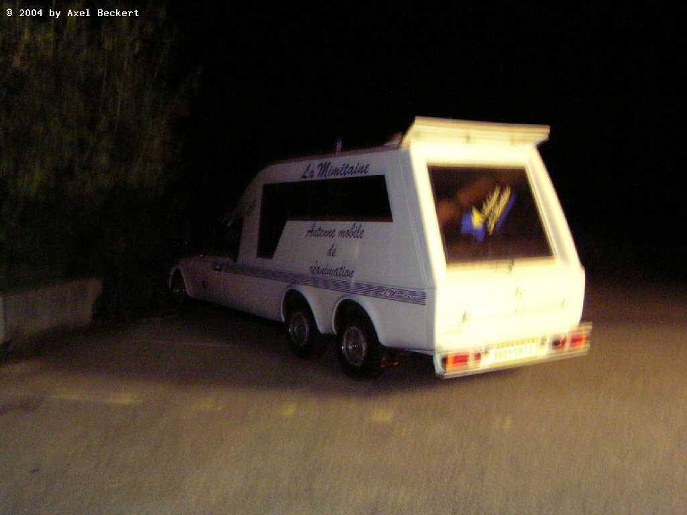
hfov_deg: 51.4
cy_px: 258
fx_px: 714
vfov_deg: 39.7
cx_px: 344
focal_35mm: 36
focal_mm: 5.6
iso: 273
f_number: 2.8
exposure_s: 1.34
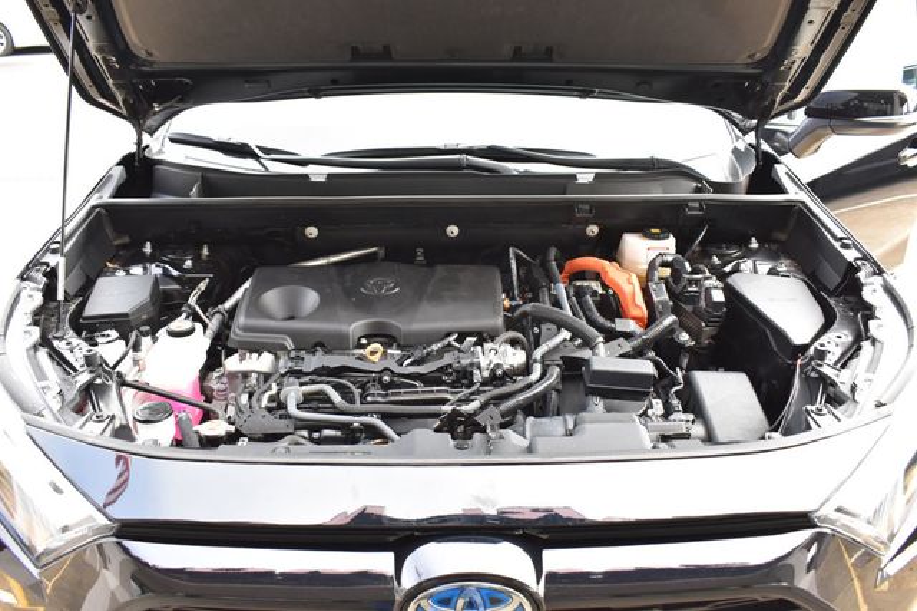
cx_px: 458
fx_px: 802
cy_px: 306
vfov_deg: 41.7
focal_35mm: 32
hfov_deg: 59.5
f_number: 5.6
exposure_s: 1/125
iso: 800
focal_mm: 21
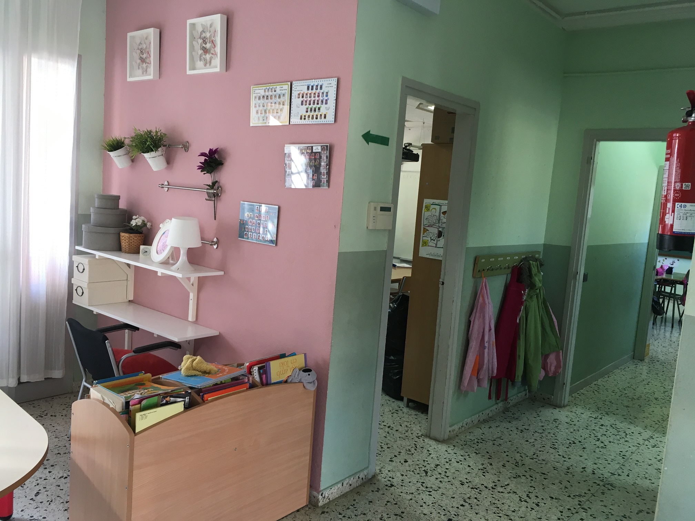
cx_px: 348
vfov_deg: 48.2
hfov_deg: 61.7
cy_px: 260
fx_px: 582
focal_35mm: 29
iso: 32
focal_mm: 4.15
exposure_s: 1/33
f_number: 2.2
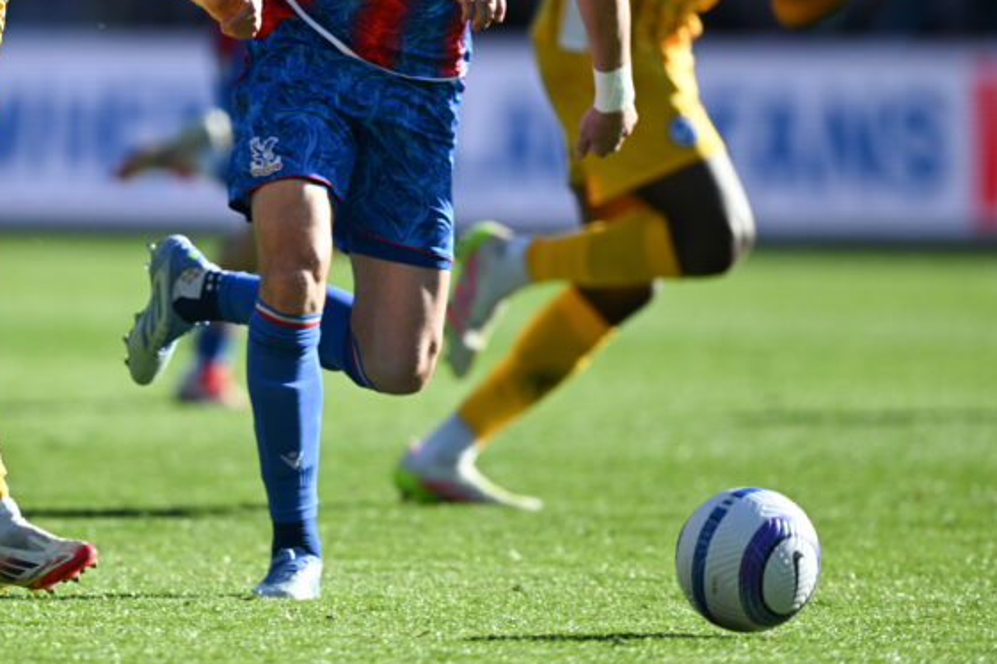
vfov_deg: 1.9
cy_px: 72
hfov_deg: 2.8
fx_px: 20215
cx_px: 96
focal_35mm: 730
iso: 220
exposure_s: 1/1961
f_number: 3.2
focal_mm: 400
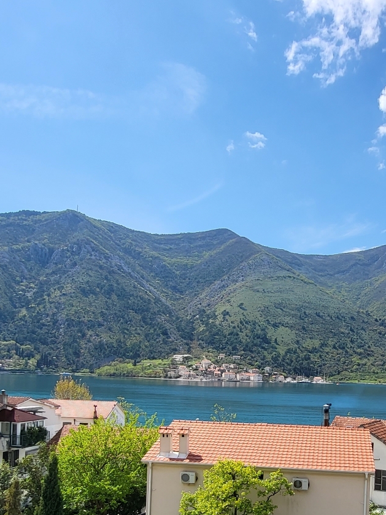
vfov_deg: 55.6
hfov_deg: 44.0
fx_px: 461
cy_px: 385
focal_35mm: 31
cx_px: 288
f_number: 2.2
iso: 32
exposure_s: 1/1429
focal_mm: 1.74
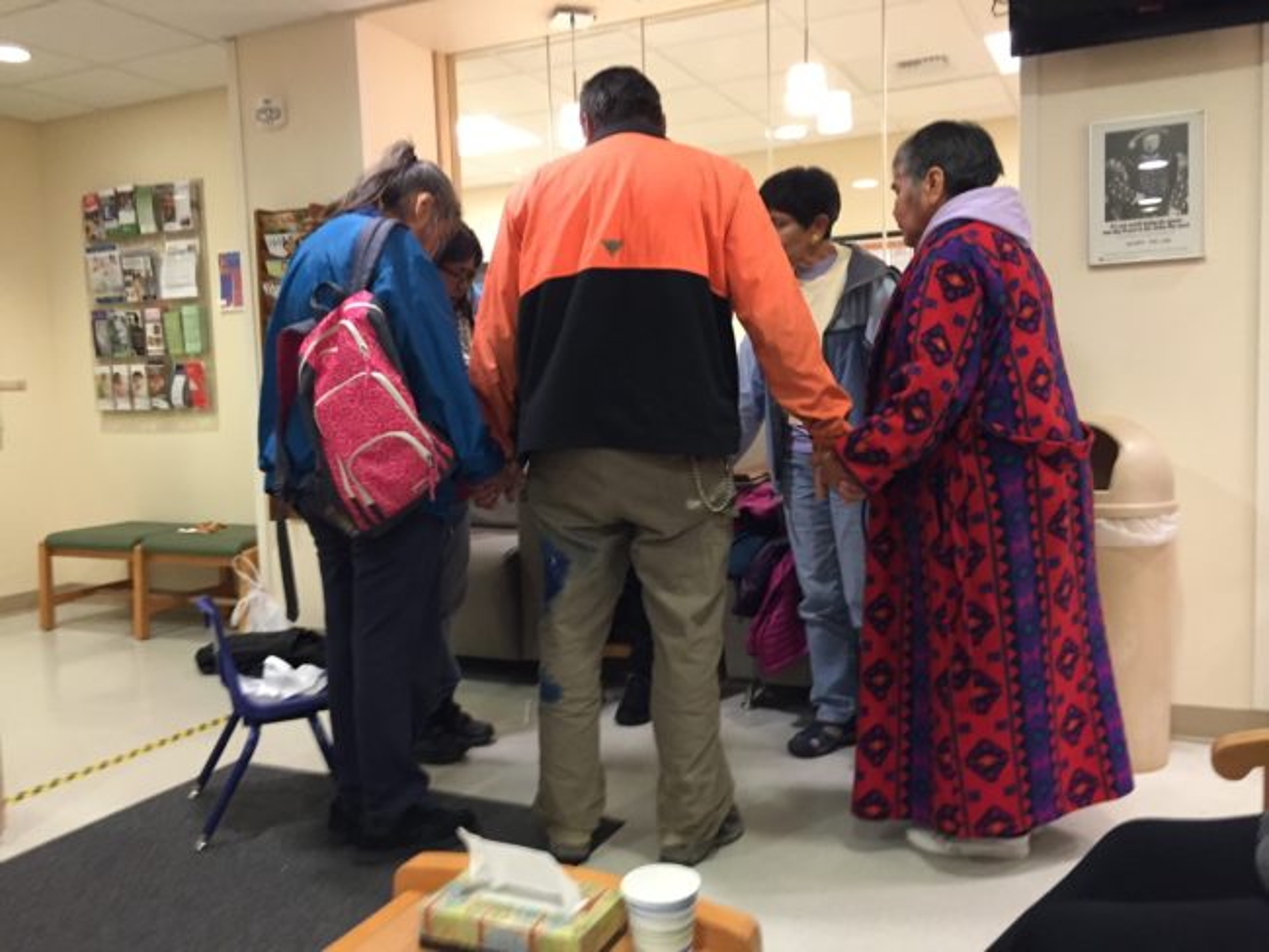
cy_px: 476
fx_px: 1064
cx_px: 634
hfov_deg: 61.6
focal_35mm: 29
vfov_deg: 48.3
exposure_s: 1/24
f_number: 2.2
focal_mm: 4.15
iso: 250
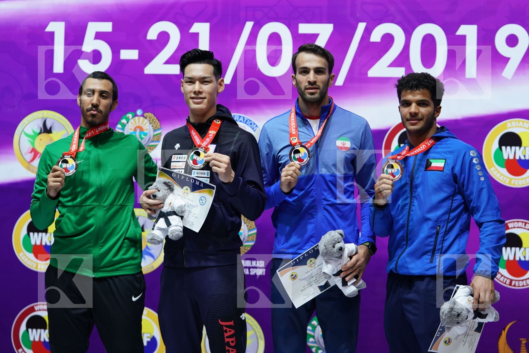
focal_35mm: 104
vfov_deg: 13.2
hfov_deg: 19.6
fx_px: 1528
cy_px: 176
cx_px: 264
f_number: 3.2
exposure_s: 1/250
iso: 800
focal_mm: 104
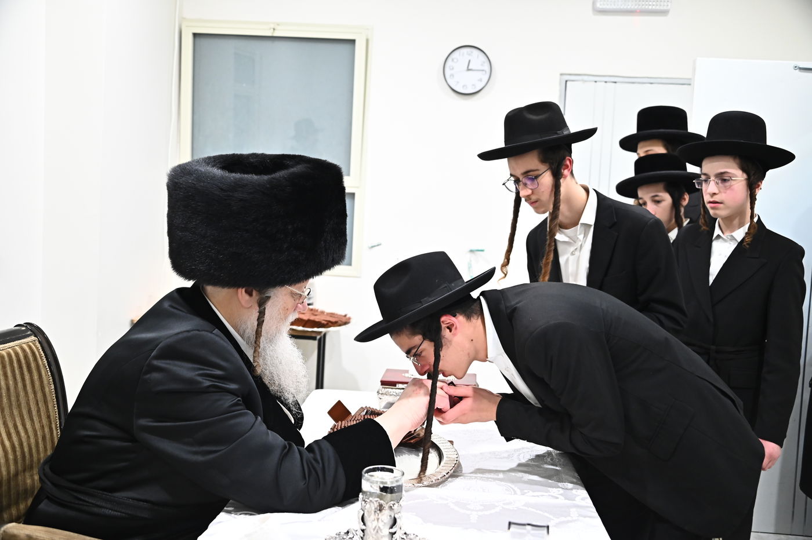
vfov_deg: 37.8
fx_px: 789
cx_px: 406
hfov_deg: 54.5
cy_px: 270
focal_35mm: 35
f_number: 4
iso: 3200
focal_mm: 35
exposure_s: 1/160
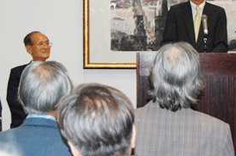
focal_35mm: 119
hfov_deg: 17.2
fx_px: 779
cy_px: 45
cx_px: 117
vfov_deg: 11.5
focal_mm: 48
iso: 400
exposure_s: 1/60
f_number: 5.6
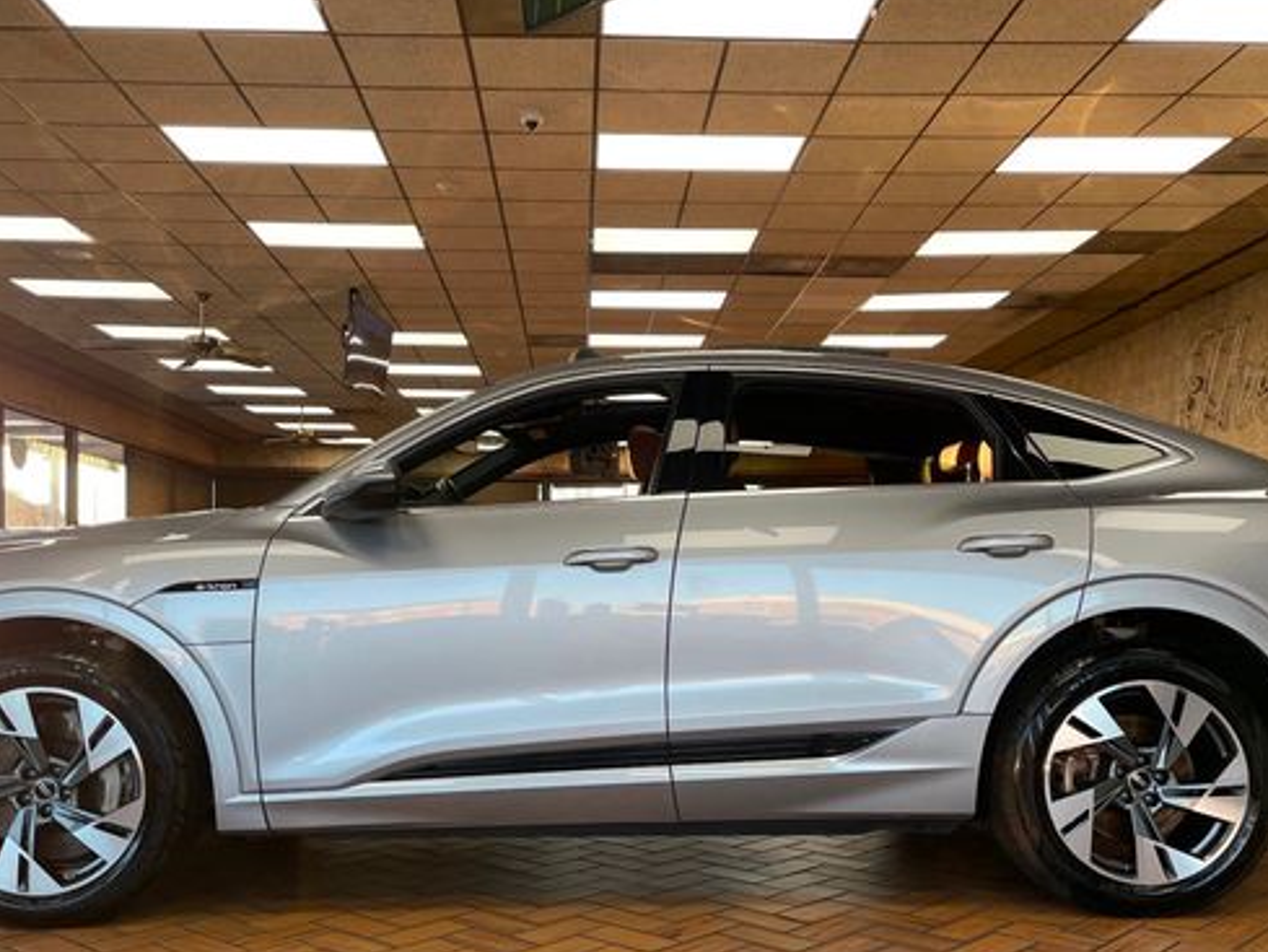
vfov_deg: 41.5
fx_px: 1246
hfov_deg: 53.9
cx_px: 620
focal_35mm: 34
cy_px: 602
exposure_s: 1/120
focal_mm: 4.2
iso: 40
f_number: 1.6
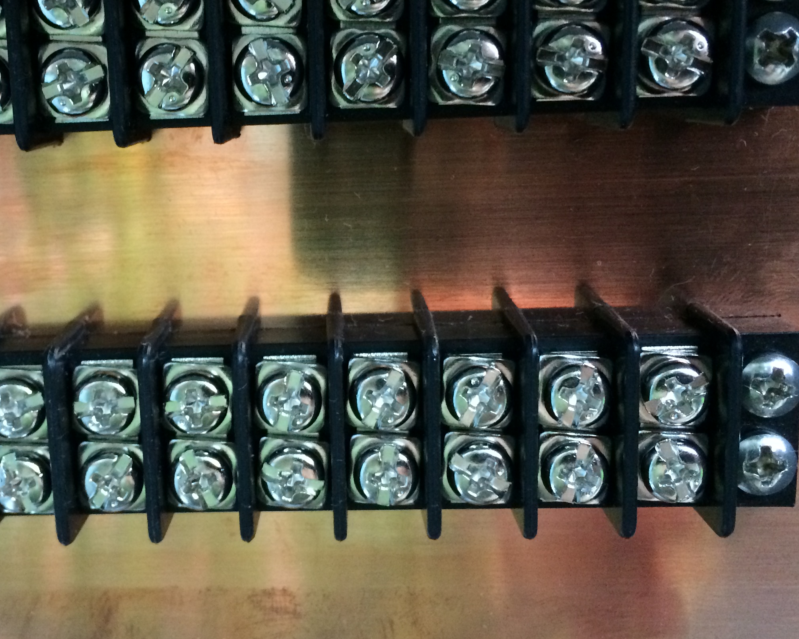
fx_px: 1088
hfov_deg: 39.8
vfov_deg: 32.7
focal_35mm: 46
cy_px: 296
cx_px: 259
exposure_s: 1/30
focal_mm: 4.15
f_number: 2.2
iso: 320
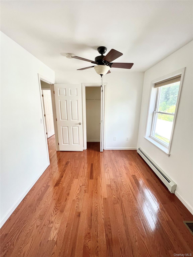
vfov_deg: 106.2
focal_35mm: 13
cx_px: 96
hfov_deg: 89.9
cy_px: 128
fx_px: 97
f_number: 1.8
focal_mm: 1.57
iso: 100
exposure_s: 1/99
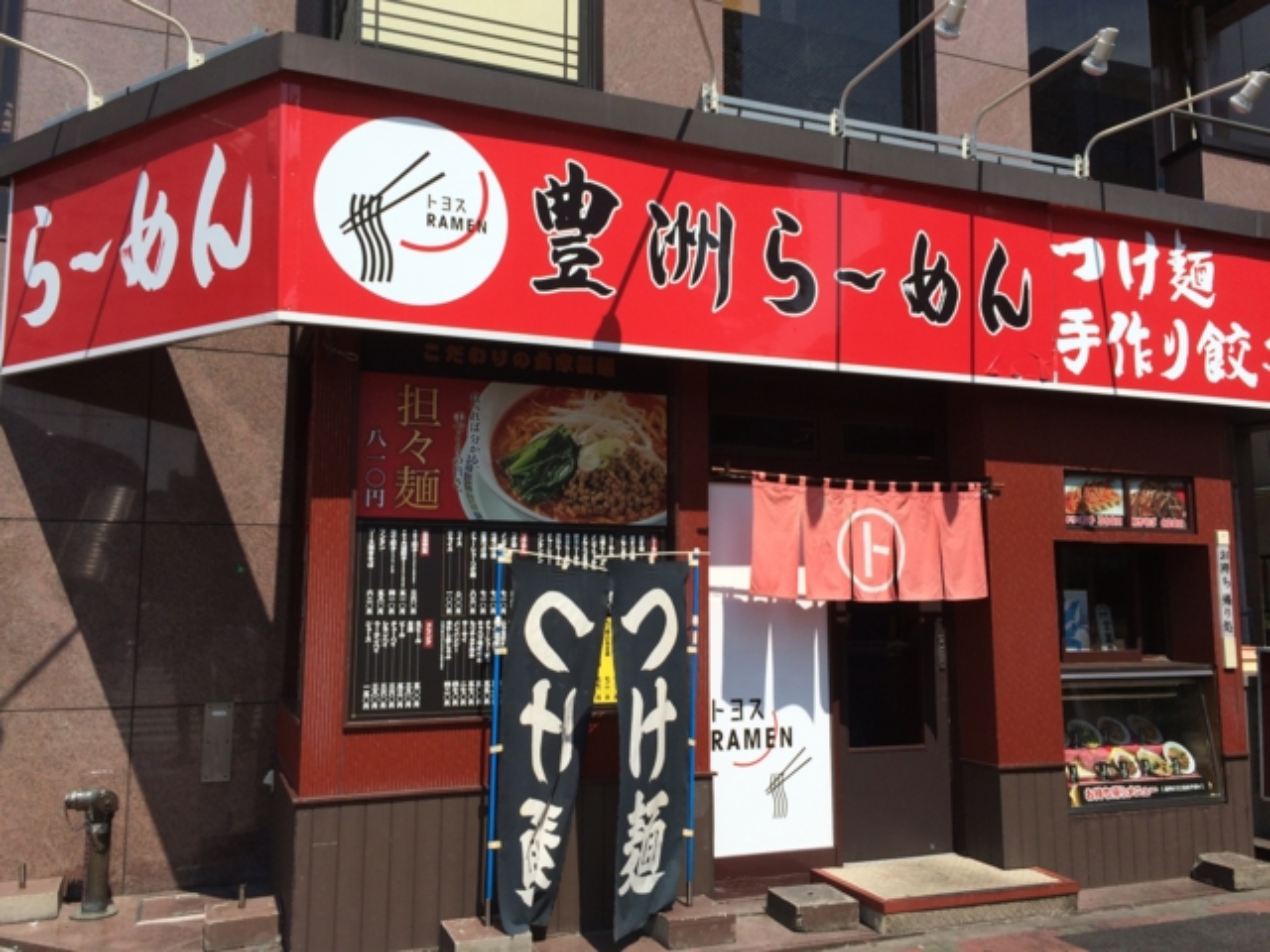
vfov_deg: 48.2
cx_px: 635
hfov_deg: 61.7
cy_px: 476
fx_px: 1064
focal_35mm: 29
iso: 32
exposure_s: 1/1953
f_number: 2.2
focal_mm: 4.15
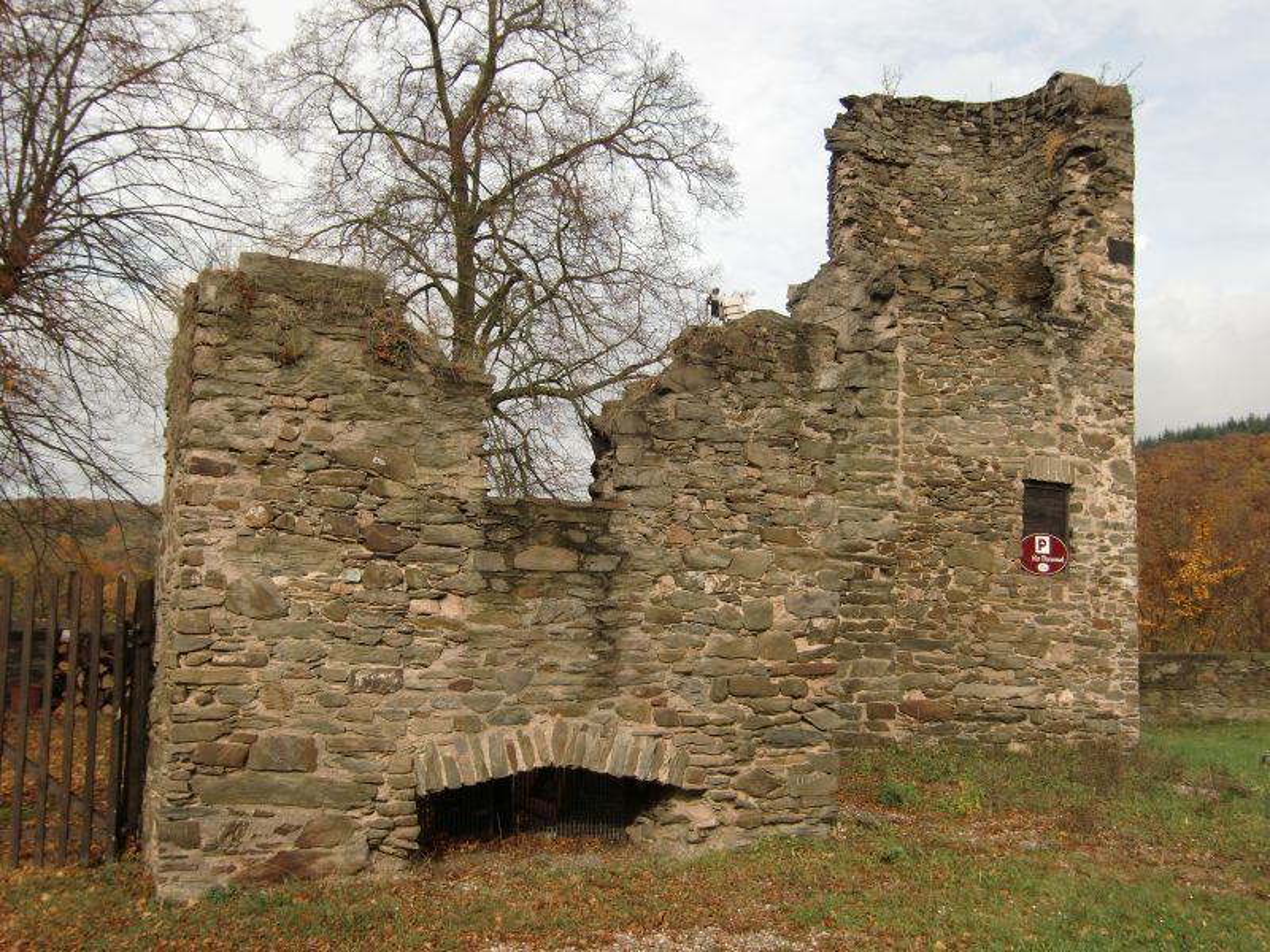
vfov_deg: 41.8
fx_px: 1247
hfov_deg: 54.0
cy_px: 476
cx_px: 635
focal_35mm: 34
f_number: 3.6
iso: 64
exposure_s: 1/400
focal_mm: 6.1
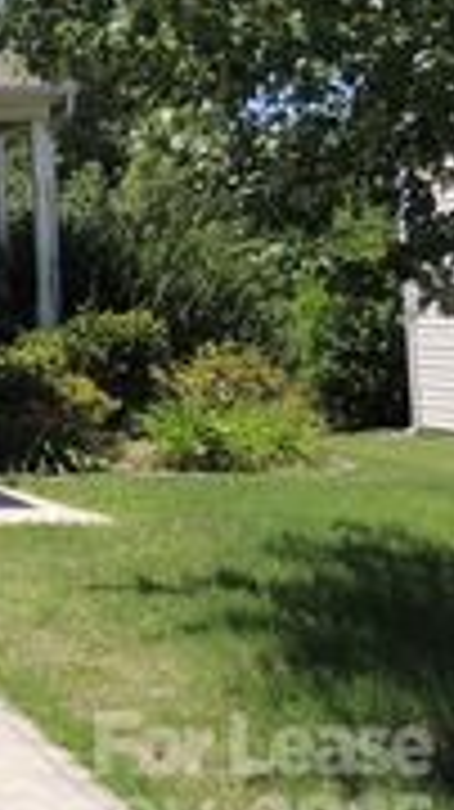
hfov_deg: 11.3
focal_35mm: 91
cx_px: -607
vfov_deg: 22.8
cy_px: 74
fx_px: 1951
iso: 100
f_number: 3.1
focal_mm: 5.3
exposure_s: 1/800
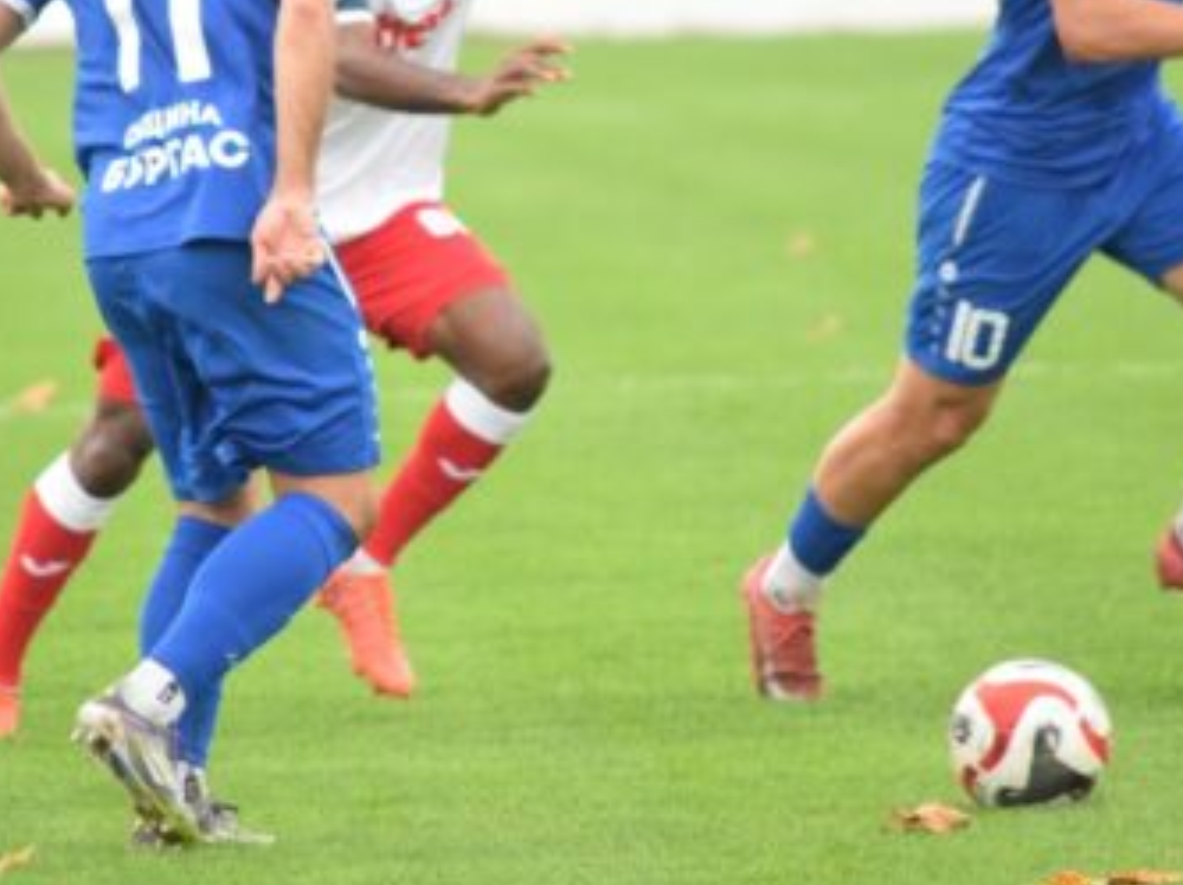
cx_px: 448
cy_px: 224
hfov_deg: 2.6
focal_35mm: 765
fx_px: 26116
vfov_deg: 1.9
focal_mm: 280
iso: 6400
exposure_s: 1/1000
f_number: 5.6
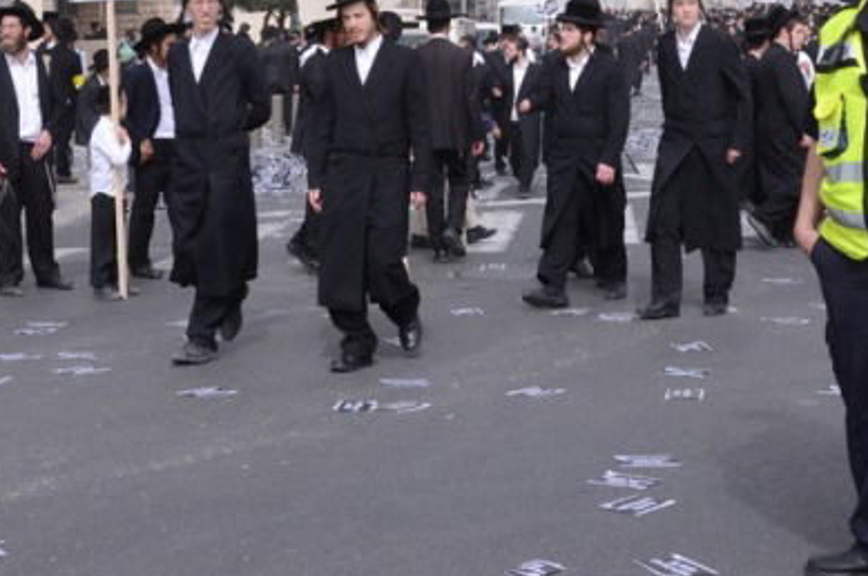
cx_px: 522
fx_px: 1854
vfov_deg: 17.4
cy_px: 69
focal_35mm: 77
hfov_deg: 26.3
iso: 500
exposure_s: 1/800
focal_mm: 25
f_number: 9
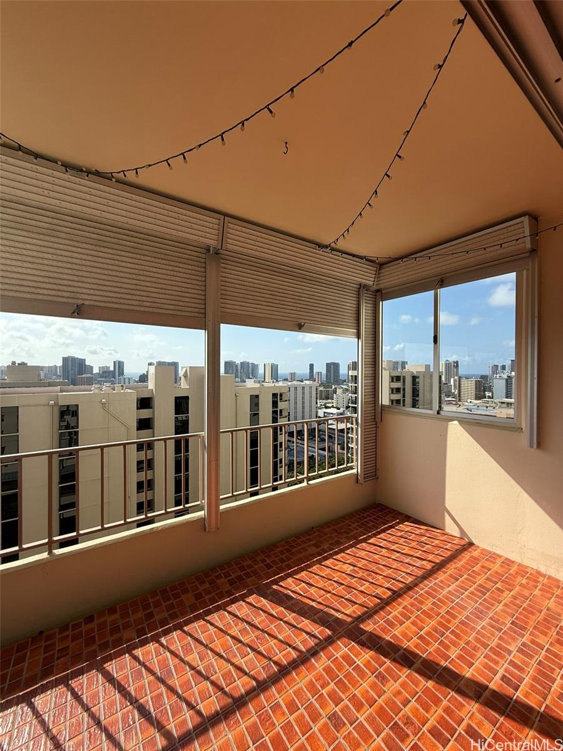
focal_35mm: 14
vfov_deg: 102.1
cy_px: 376
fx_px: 304
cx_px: 282
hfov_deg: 85.7
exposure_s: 1/2237
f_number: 2.2
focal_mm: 2.22
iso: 64
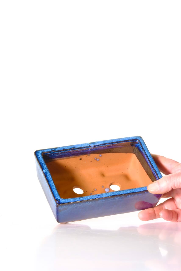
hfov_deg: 8.7
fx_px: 1183
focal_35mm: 157
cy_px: 136
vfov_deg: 13.1
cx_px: 90
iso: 4000
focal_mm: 104.9
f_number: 16
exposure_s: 1/10
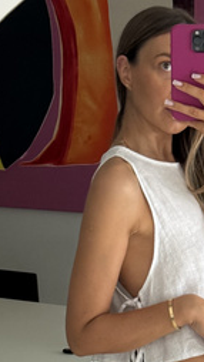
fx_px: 1384
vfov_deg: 14.4
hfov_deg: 8.4
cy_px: 453
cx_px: 183
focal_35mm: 144
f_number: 1.78
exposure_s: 1/60
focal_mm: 6.76
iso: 160
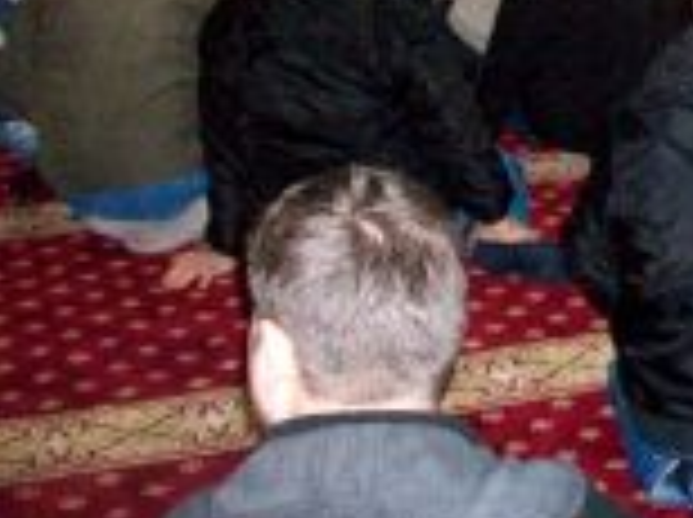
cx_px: 839
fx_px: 1659
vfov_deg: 17.2
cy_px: -47
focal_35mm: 83
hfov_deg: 21.8
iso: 640
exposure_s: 1/60
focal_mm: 5.7
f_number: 2.8
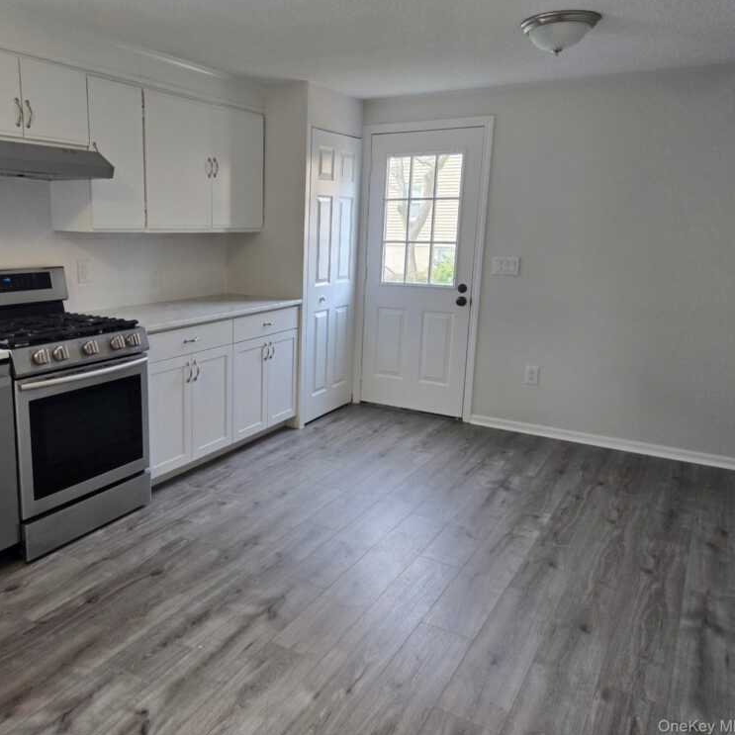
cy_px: 358
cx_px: 252
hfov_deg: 56.2
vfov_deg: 57.3
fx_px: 673
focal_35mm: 28
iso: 80
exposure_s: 1/120
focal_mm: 5.4
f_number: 1.8
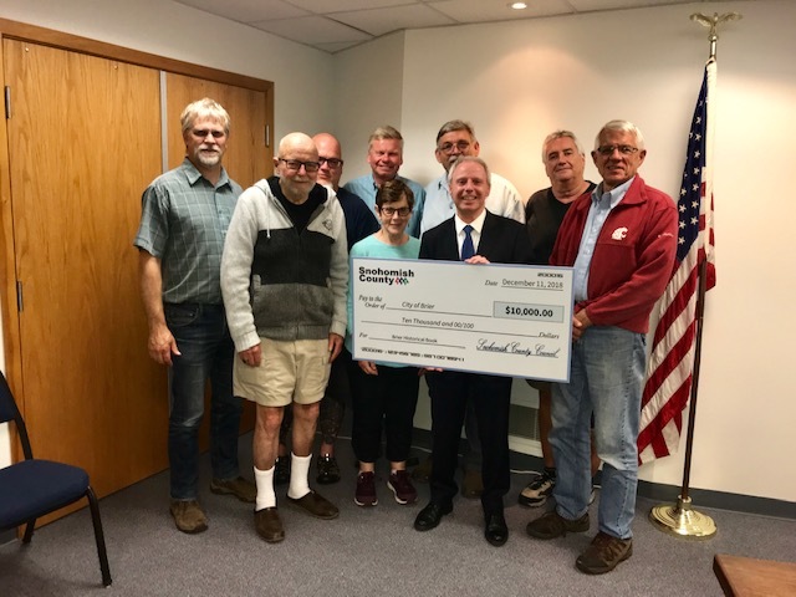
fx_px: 644
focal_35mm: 28
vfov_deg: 49.7
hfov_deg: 63.4
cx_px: 398
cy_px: 298
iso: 40
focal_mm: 3.99
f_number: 1.8
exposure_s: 1/30
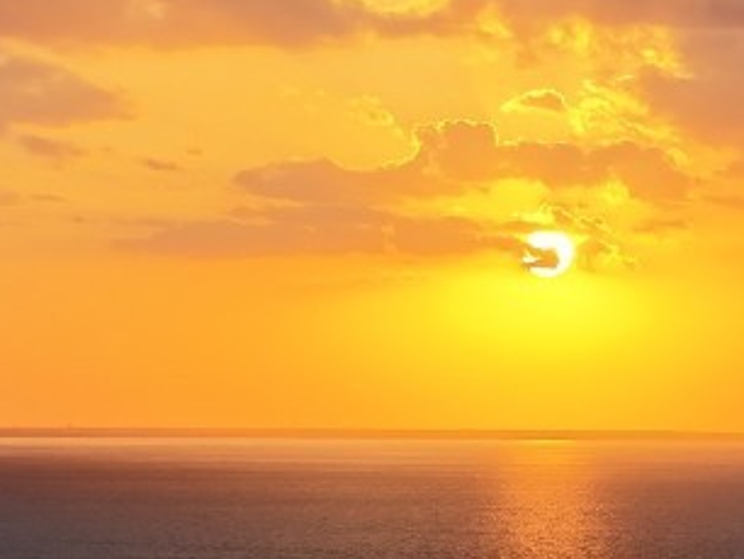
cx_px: 187
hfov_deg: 8.4
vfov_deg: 6.4
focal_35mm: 234
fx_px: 5033
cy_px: 267
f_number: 2.8
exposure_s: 1/15
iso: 240
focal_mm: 19.35
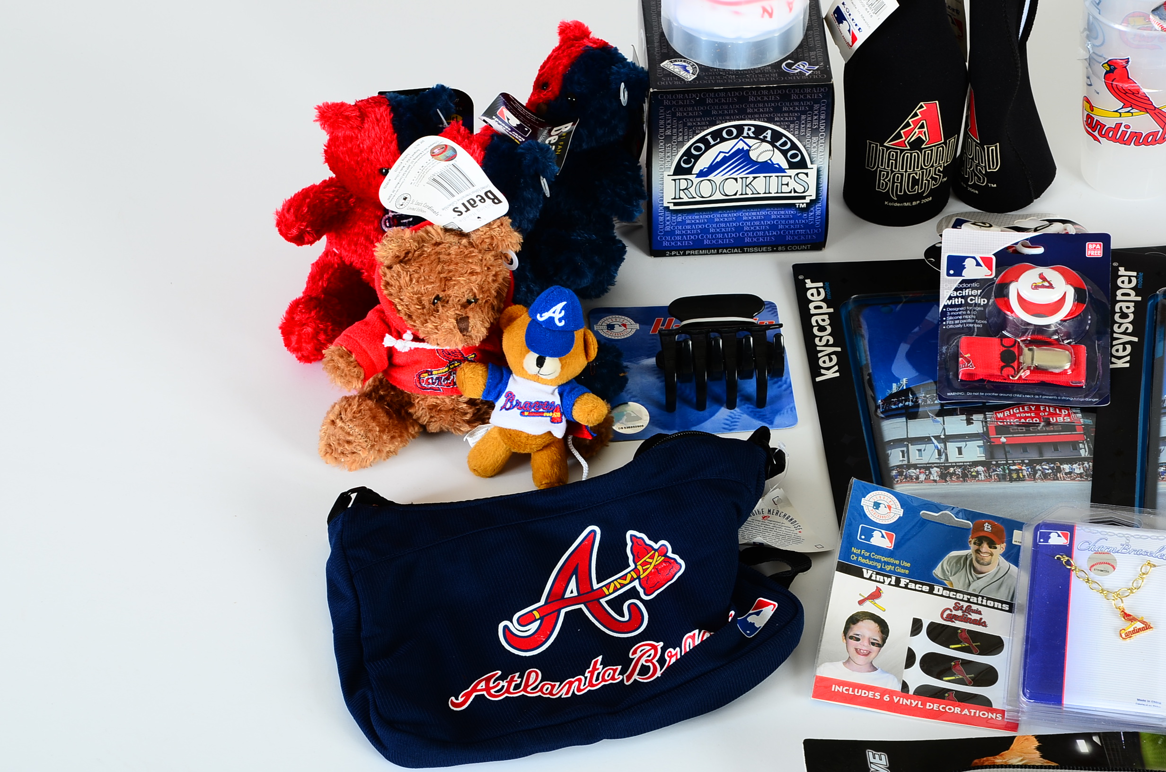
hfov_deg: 17.1
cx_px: 583
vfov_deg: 11.4
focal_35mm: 120
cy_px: 386
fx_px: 3879
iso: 100
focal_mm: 80
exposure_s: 1/160
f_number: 13
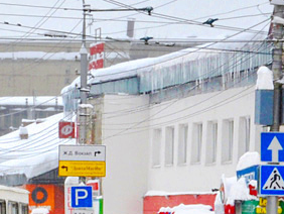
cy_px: 185
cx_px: -153
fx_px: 2915
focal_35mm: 355
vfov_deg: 4.2
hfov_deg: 5.5
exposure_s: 1/250
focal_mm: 58
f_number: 5.6
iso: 200
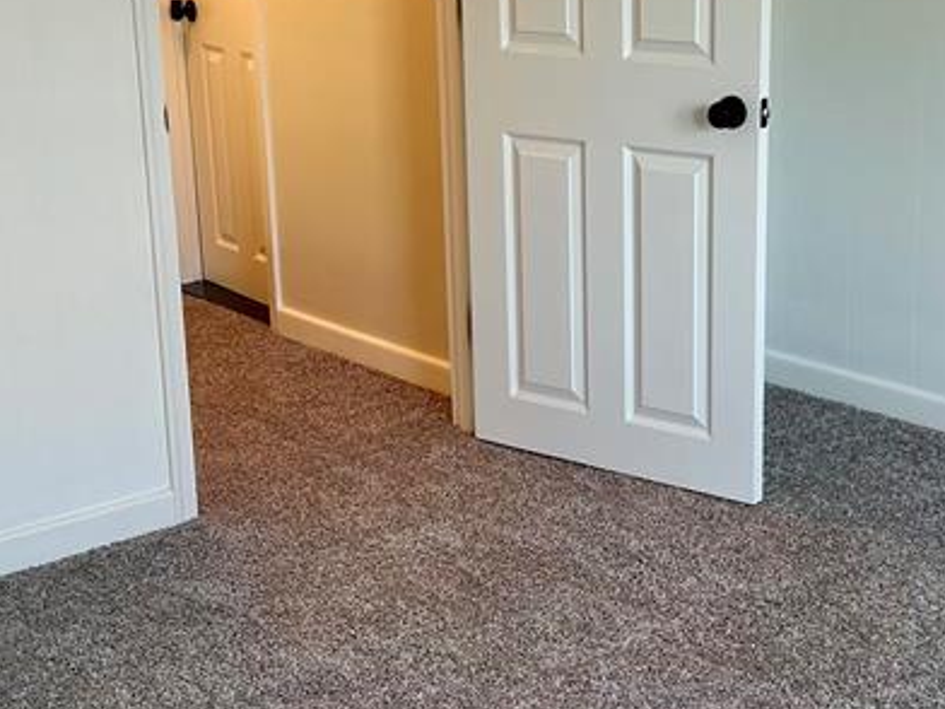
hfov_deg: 28.5
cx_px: 576
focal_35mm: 68
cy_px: 350
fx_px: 1856
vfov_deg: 21.6
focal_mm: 5.7
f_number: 1.5
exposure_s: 1/120
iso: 50
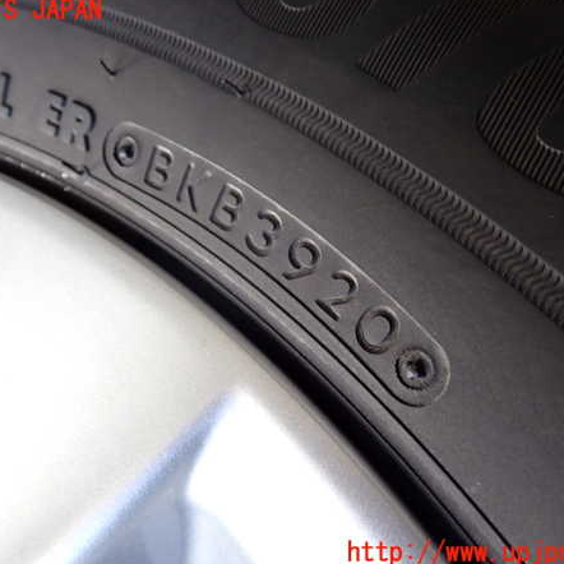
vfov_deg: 46.0
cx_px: 253
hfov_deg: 46.0
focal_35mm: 36
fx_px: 664
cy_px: 282
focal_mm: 5.4
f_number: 2.3
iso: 200
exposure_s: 1/60
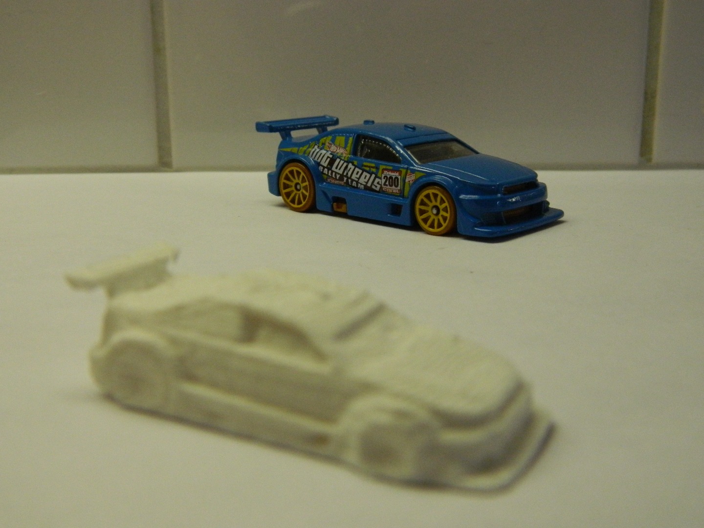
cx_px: 352
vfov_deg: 35.1
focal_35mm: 41
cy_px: 264
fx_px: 834
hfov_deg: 45.8
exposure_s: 1/160
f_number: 3.5
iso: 400
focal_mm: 7.3
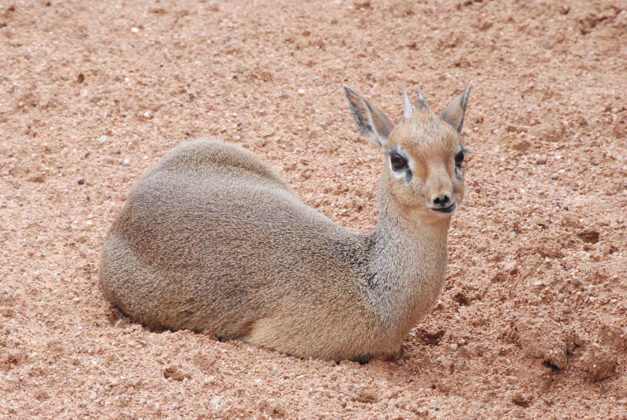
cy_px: 210
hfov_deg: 8.1
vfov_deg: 5.4
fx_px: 4446
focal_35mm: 255
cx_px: 314
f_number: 16
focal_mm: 170
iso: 1600
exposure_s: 1/160
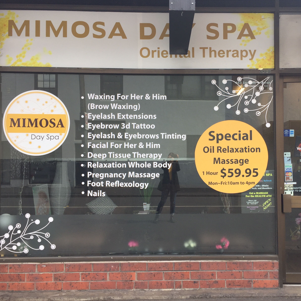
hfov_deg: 46.9
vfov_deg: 47.2
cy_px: 148
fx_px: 344
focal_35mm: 35
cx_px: 184
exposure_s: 1/267
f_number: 2.2
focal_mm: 4.15
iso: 32
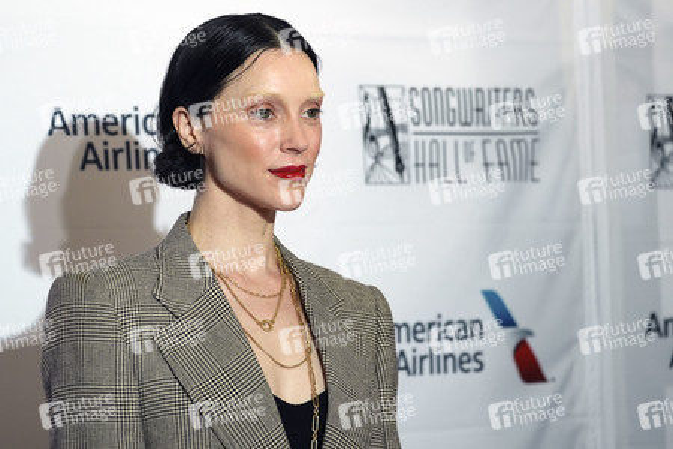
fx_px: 3066
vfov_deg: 8.4
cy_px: 224
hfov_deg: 12.5
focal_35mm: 164
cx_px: 336
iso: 4000
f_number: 5.6
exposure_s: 1/400
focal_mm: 164
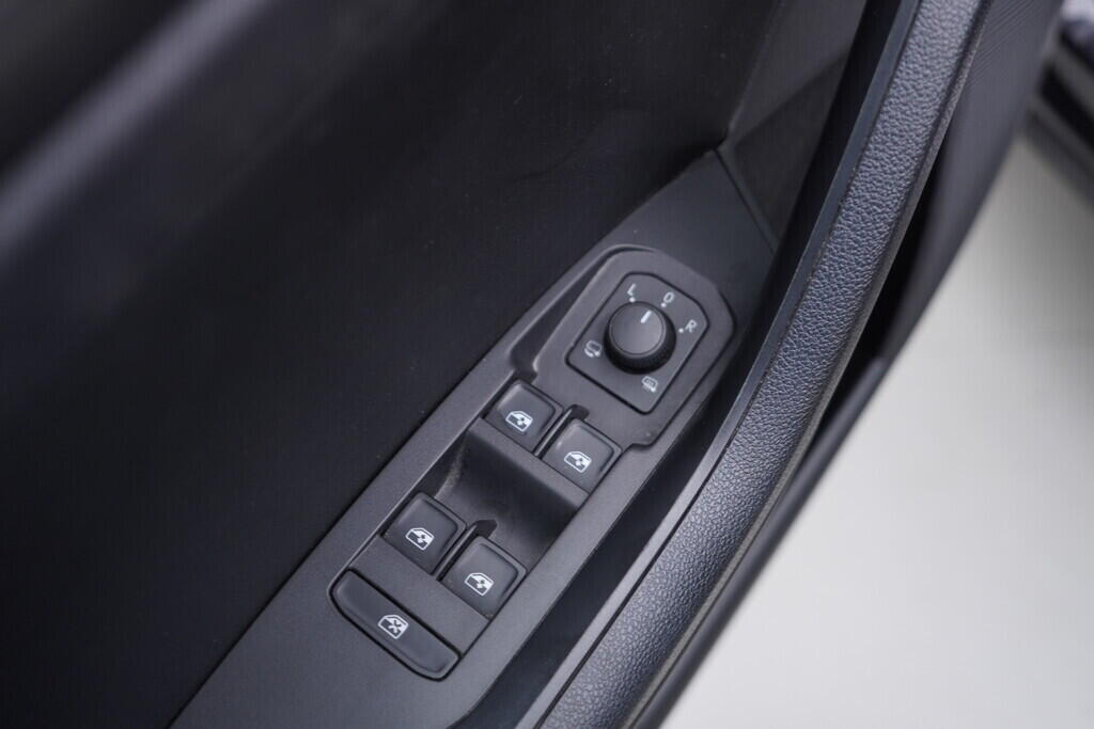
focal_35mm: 36
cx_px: 547
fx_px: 1094
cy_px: 364
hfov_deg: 53.1
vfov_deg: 36.9
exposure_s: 1/40
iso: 200
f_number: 2.8
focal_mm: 24
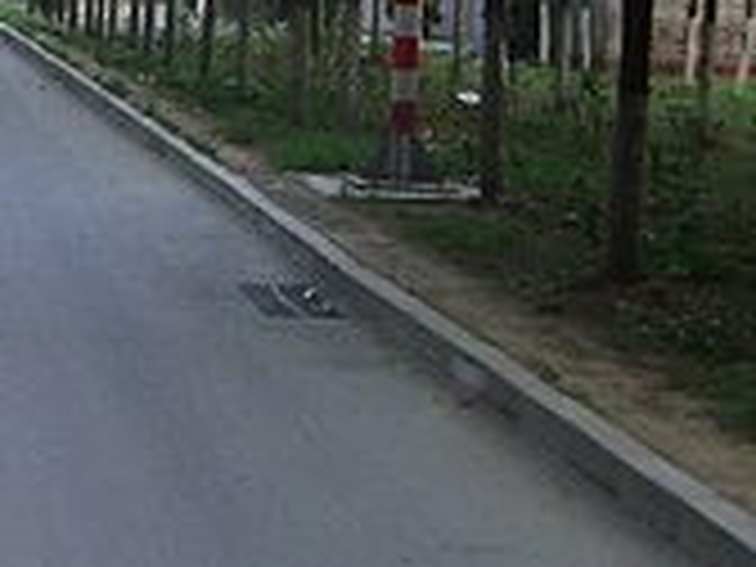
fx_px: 3451
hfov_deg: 12.4
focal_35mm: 158
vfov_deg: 9.3
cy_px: -61
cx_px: -9
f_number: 2.7
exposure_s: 1/60
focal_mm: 6.2
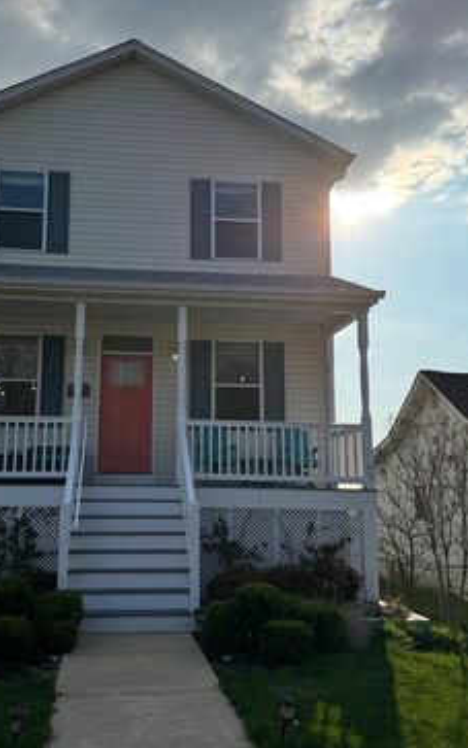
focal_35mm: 35
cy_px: 364
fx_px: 714
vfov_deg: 55.3
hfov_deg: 35.9
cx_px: 157
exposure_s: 1/12346
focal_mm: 6.86
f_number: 1.78
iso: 80
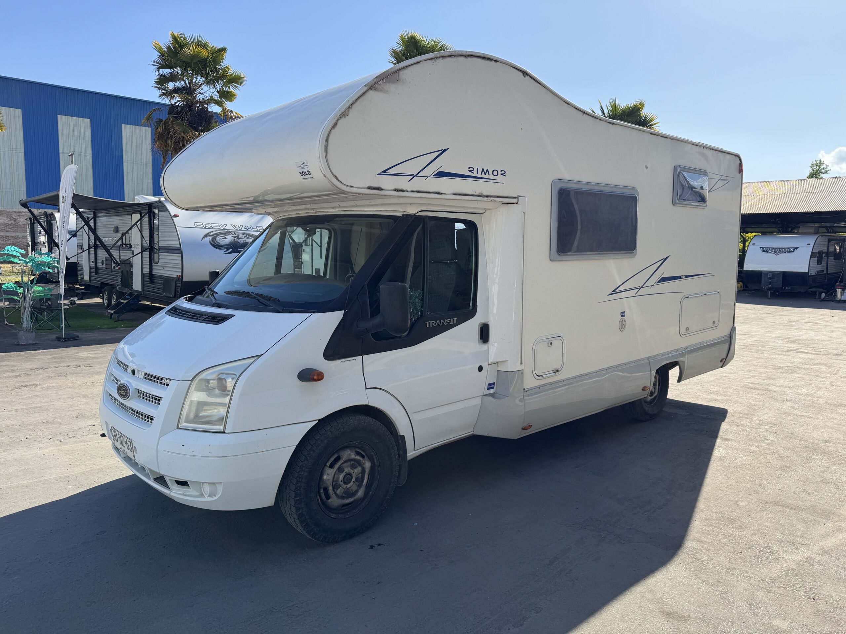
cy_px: 317
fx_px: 587
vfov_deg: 56.8
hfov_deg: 71.6
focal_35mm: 24
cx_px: 423
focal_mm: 6.76
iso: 80
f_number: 1.78
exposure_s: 1/2710
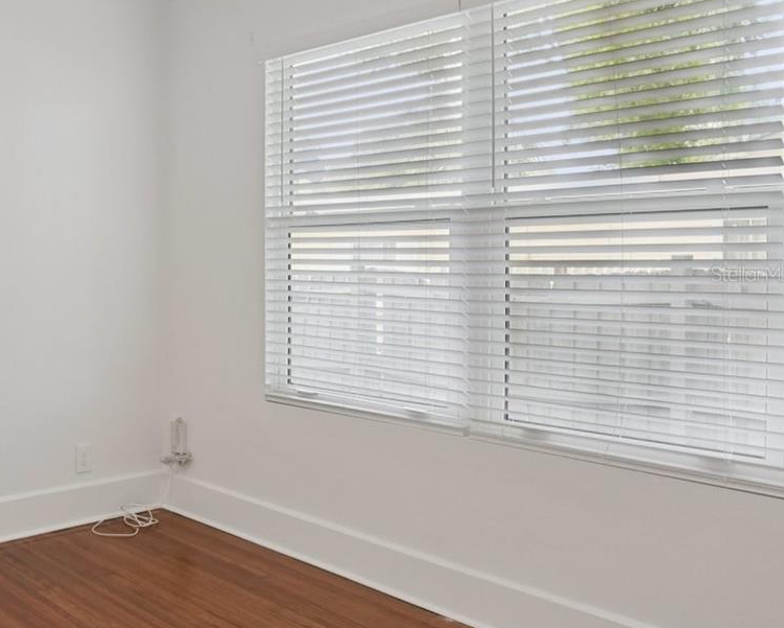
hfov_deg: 45.3
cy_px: 274
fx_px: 743
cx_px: -31
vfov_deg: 45.7
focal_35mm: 32
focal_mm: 16
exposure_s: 1/20
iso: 400
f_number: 8
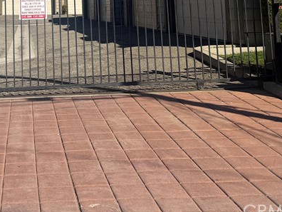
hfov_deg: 30.1
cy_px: -53
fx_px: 505
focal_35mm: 62
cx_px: 38
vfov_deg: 21.7
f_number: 1.78
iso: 80
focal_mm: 6.76
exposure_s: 1/6711
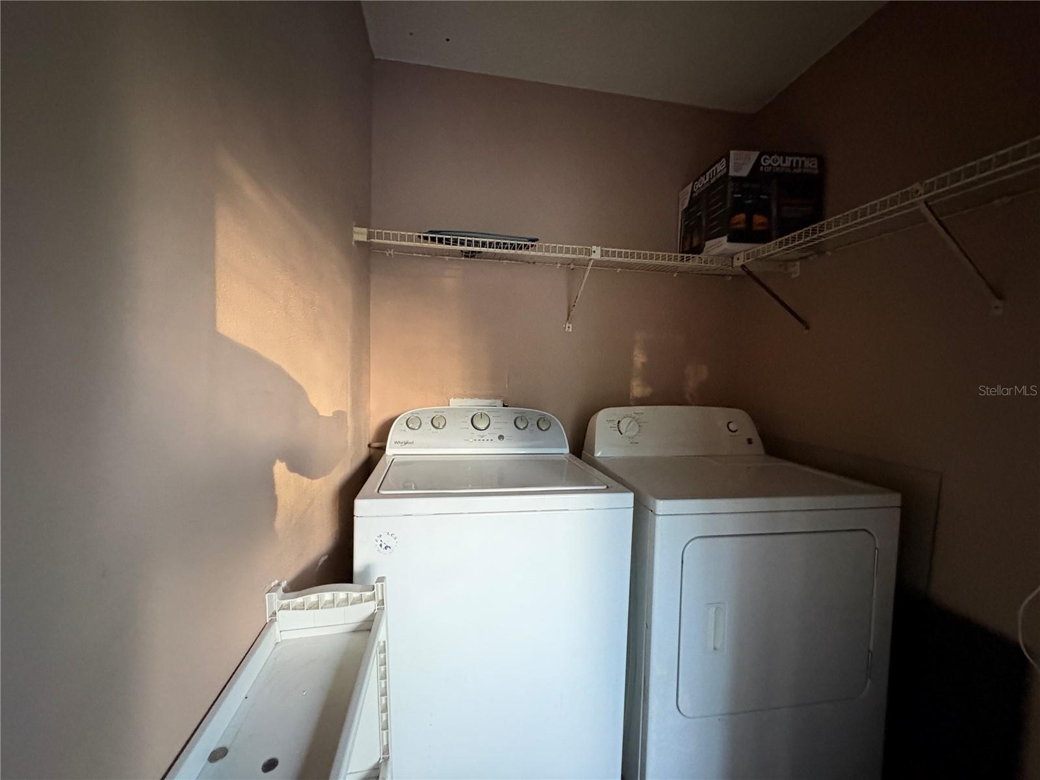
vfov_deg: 85.7
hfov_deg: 102.1
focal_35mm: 14
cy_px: 390
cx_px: 520
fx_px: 421
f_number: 2.2
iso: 1000
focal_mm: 2.22
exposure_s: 1/40
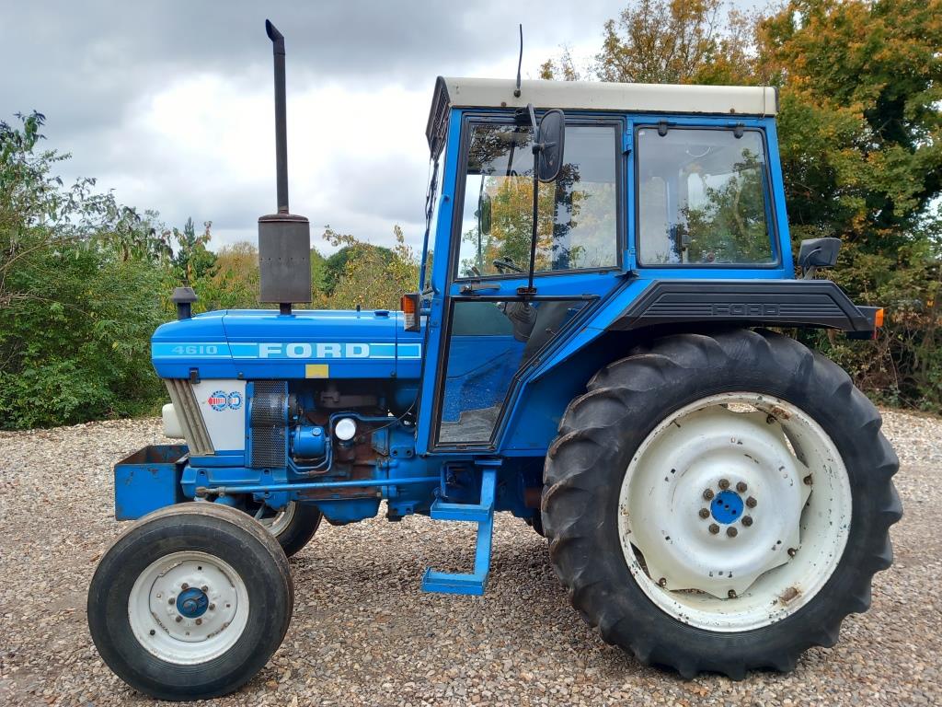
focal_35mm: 27
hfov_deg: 65.3
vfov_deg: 51.4
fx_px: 735
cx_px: 471
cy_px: 354
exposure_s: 1/50
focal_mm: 4
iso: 32
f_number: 1.8
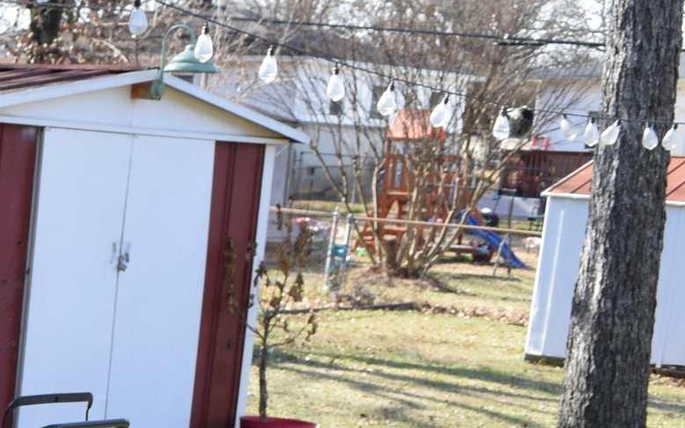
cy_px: 598
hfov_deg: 15.6
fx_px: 2035
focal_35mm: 109
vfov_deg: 11.6
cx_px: -636
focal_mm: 18
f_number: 8
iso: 400
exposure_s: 1/250
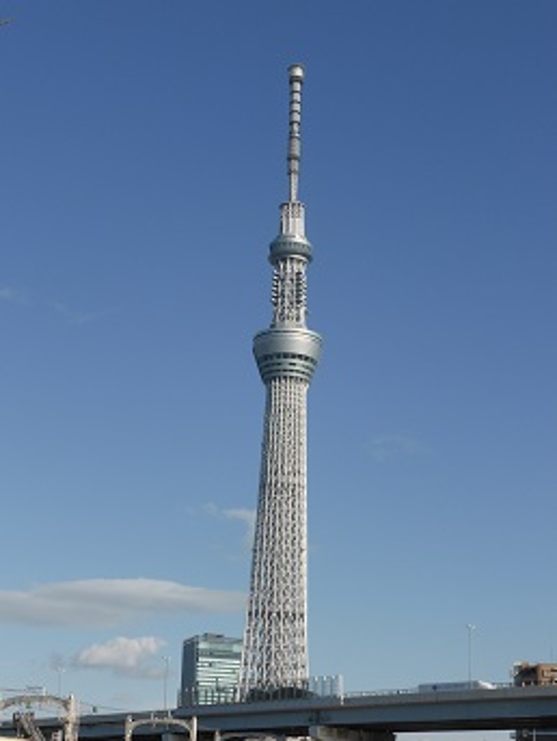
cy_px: 370
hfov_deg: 24.1
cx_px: 278
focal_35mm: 61
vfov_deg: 31.6
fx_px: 1306
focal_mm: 10.3
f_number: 4.7
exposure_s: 1/800
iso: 100
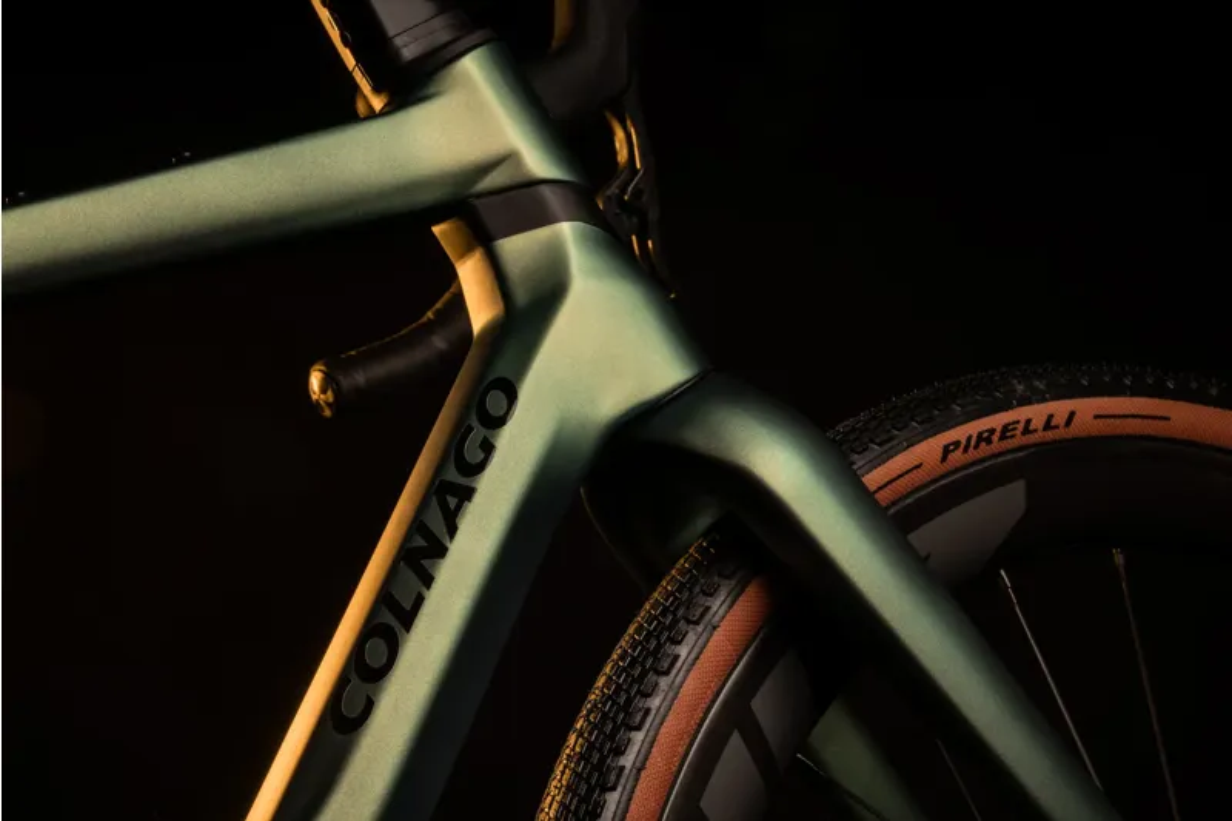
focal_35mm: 67
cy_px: 410
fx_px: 2292
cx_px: 616
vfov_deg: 20.3
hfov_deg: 30.1
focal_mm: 67
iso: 100
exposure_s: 1/160
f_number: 16
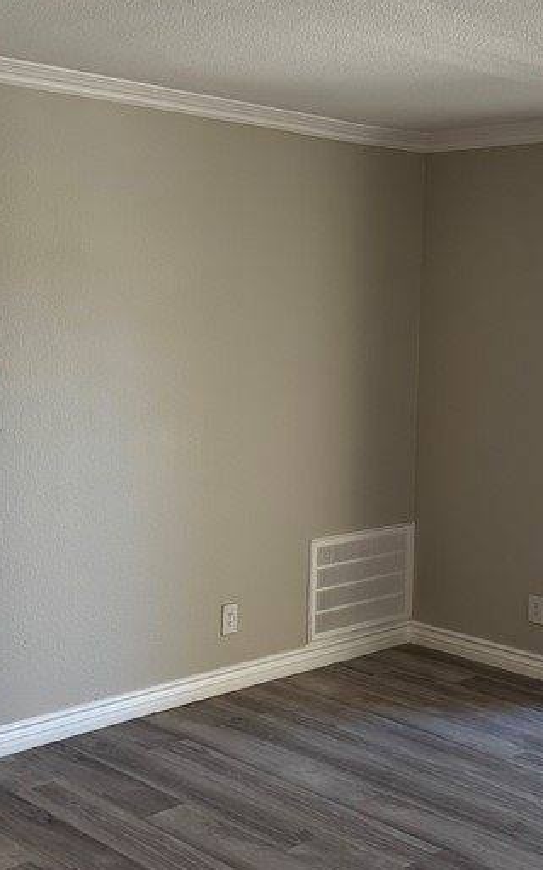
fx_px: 1209
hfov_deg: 25.3
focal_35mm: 51
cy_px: 415
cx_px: 312
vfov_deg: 39.6
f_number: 1.78
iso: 200
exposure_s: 1/120
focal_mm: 6.76
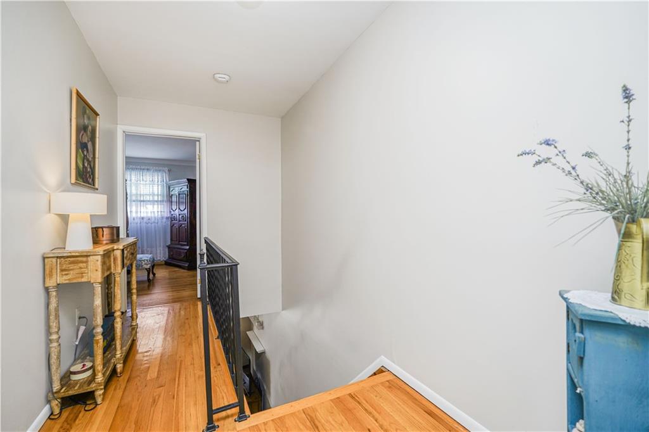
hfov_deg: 96.8
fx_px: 288
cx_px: 324
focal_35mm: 16
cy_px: 216
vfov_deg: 73.7
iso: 50
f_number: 4
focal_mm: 16
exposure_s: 1/25
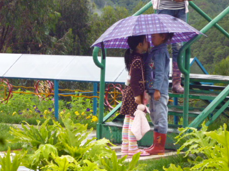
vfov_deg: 9.4
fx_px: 1045
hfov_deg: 12.5
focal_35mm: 158
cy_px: 51
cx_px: 153
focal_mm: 20
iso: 400
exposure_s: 1/100
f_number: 6.5
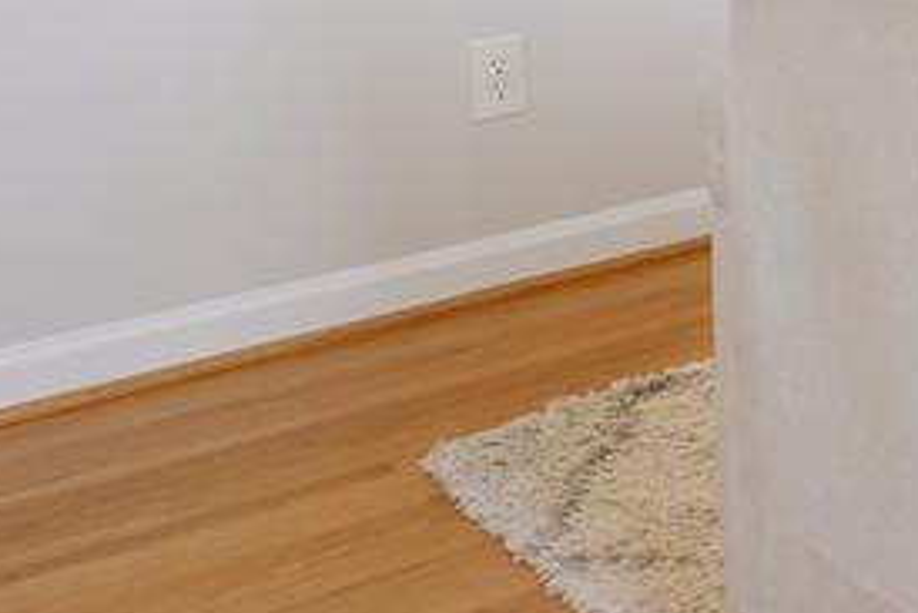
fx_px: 2143
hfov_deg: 19.6
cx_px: 1528
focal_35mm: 84
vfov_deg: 14.4
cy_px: -484
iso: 1250
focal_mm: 16
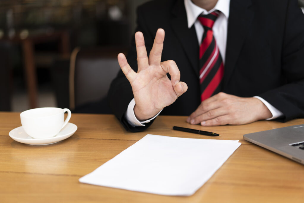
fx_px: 464
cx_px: 152
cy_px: 102
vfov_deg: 24.6
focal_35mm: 55
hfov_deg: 36.2
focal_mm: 55
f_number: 2
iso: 250
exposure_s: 1/125
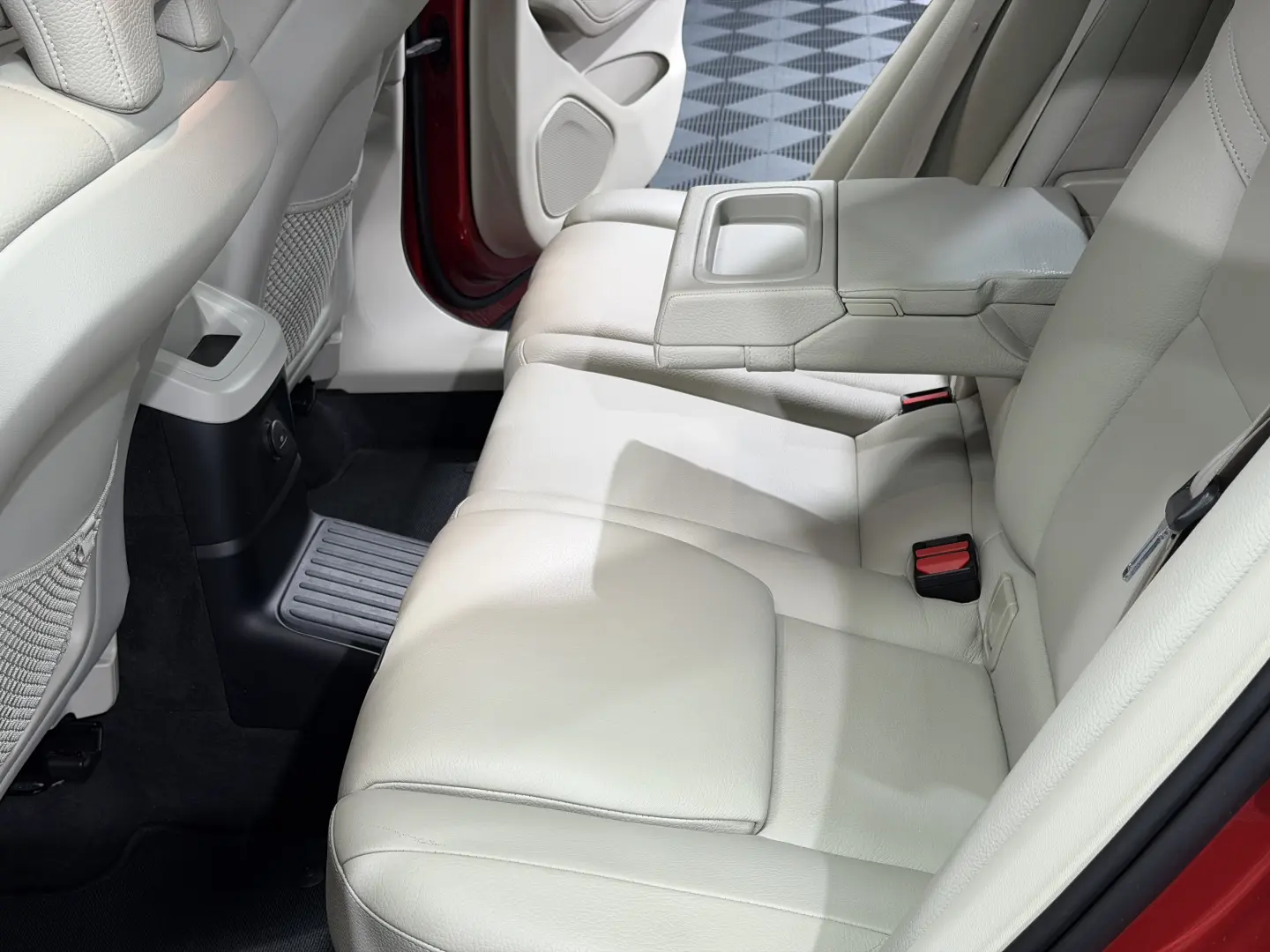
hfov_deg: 39.7
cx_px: 635
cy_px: 476
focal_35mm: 48
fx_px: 1761
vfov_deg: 30.3
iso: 160
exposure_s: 1/50
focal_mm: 6.76
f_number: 1.78
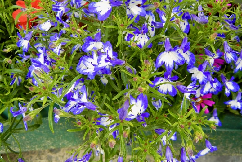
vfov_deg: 41.1
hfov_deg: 58.7
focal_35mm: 32
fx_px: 215
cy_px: 90
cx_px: 121
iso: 160
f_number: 3.5
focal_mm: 5.4
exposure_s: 1/204
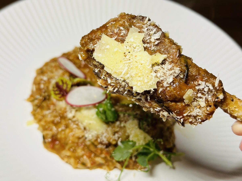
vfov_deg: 30.3
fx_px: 336
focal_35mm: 48
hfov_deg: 39.7
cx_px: 121
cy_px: 90
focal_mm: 6.86
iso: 80
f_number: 1.78
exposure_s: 1/41
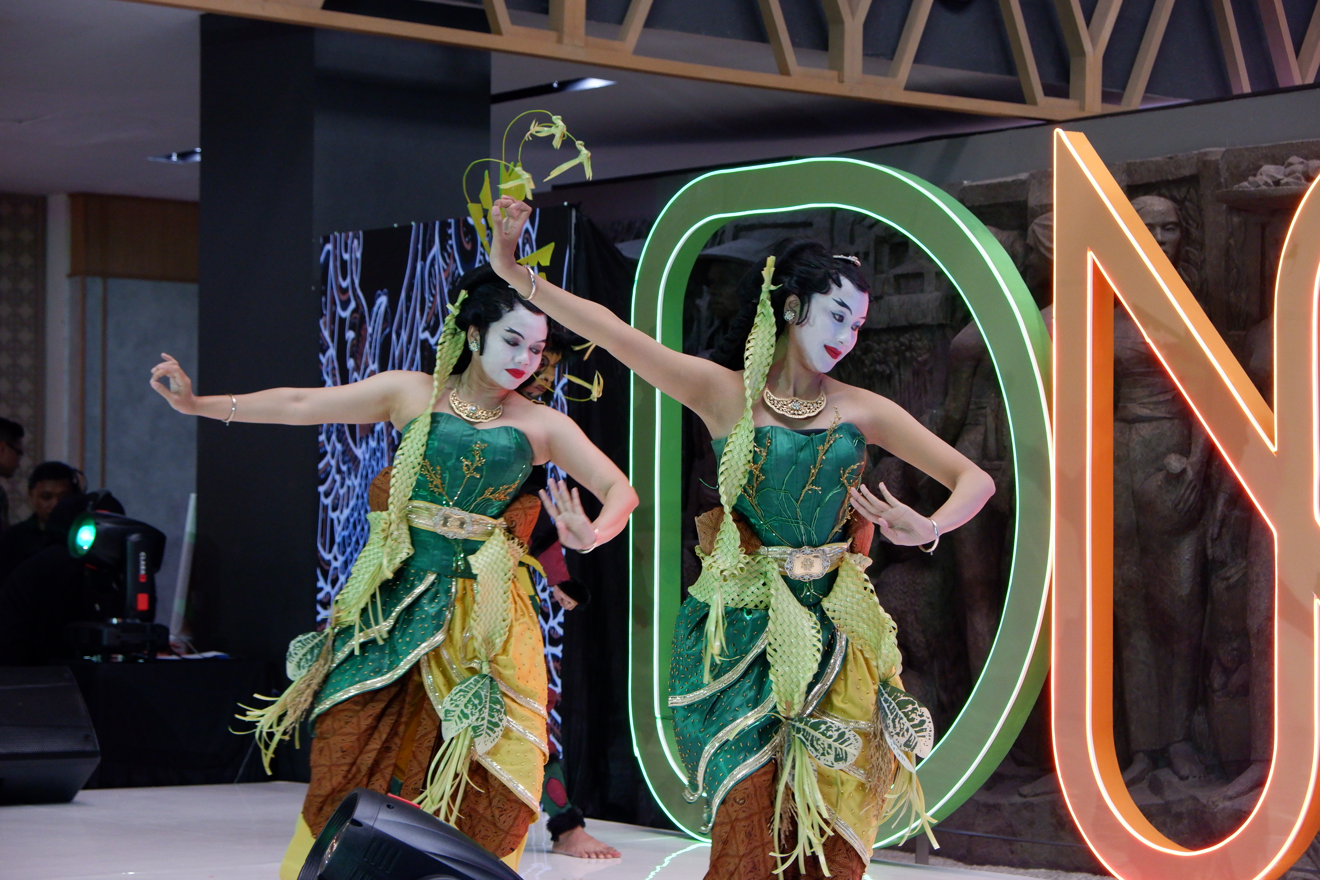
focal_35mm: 83
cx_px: 660
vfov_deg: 16.5
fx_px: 3043
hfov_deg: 24.5
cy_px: 440
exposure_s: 1/180
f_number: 5.6
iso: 2500
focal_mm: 55
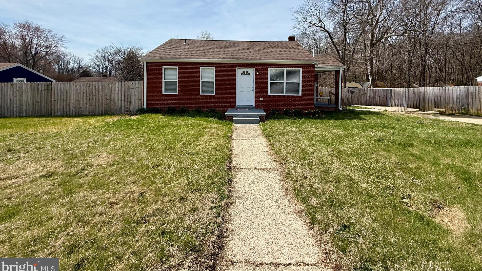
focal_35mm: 16
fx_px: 204
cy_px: 88
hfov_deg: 99.3
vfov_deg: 65.2
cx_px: 250
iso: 50
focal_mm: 2.22
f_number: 2.2
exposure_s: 1/2237
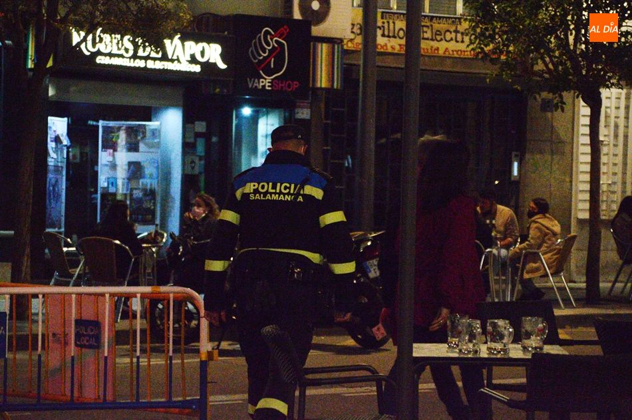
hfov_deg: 14.9
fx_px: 2421
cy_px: 210
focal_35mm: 138
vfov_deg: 9.9
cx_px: 316
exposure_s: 1/125
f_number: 5.6
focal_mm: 92
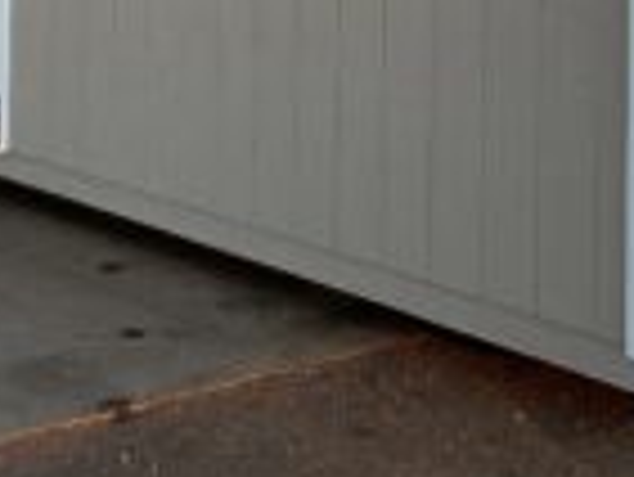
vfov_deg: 13.4
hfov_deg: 18.5
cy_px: -223
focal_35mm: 105
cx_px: 535
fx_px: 1925
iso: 20
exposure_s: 1/120
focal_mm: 3
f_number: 1.8
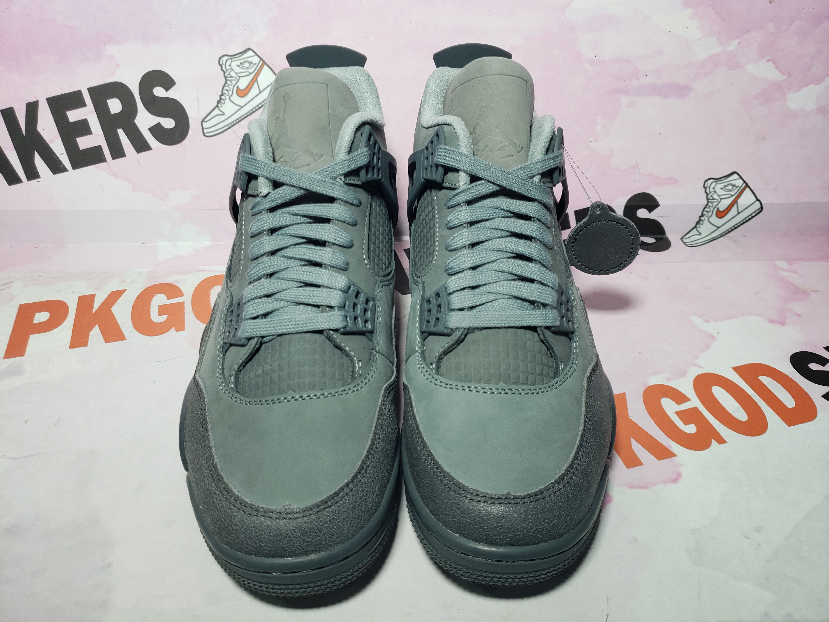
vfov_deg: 53.1
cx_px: 414
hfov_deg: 67.3
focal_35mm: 26
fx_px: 623
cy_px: 311
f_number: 1.5
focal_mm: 4.3
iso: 50
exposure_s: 1/310
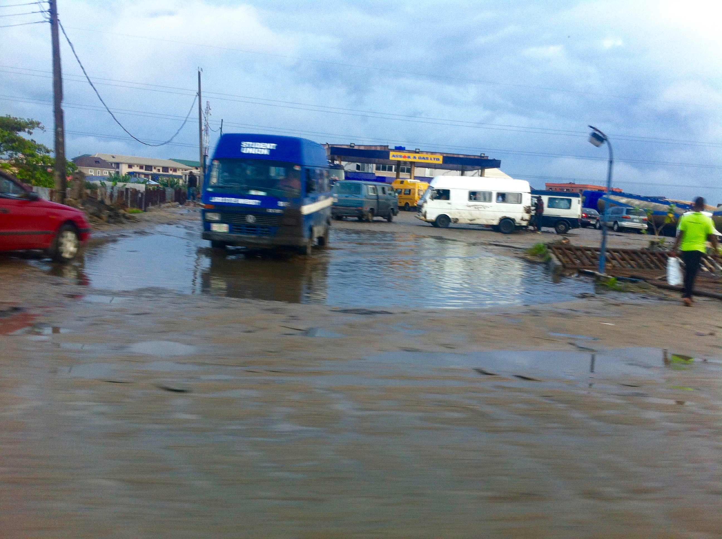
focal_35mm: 35
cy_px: 270
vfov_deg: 40.6
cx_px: 361
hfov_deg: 52.7
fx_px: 729
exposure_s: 1/60
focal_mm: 3.85
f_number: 2.8
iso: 100
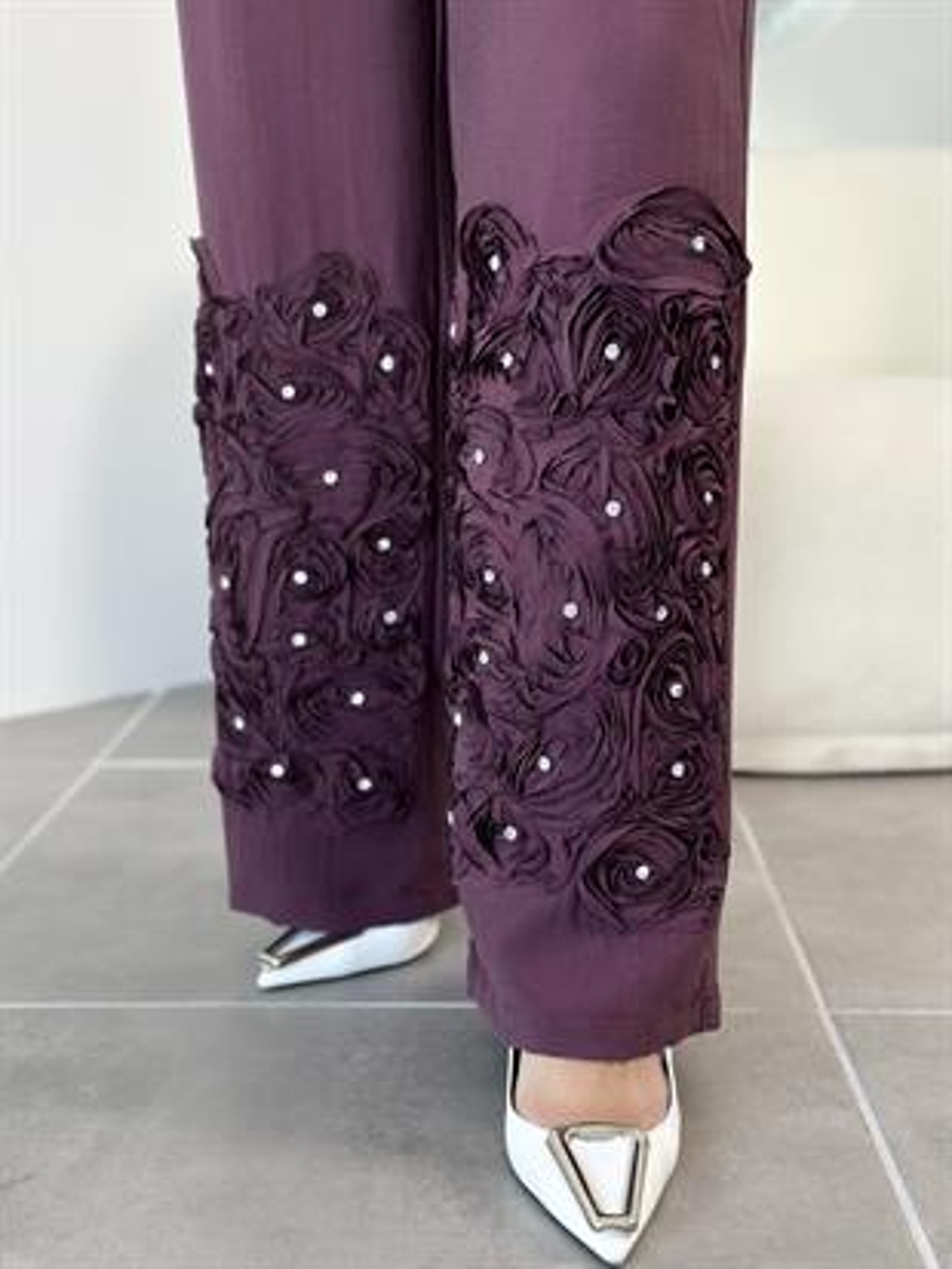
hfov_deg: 30.3
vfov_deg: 39.6
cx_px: 476
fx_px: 1759
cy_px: 634
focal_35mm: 48
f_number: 1.78
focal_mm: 6.86
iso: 80
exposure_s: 1/157
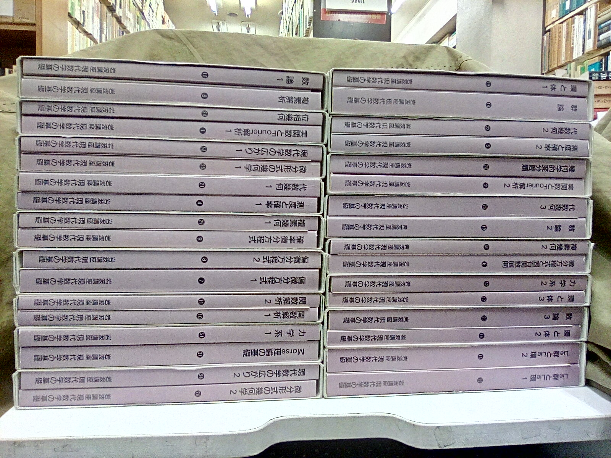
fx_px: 494
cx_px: 306
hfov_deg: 63.4
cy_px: 229
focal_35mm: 28
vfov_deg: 49.7
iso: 133
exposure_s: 1/50
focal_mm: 2.27
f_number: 2.2
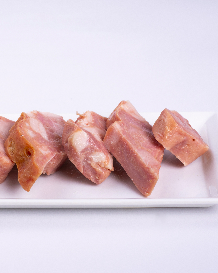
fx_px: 855
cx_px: 40
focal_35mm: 106
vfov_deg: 18.1
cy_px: 136
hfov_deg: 14.4
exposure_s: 1/160
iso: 100
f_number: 9
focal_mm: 50
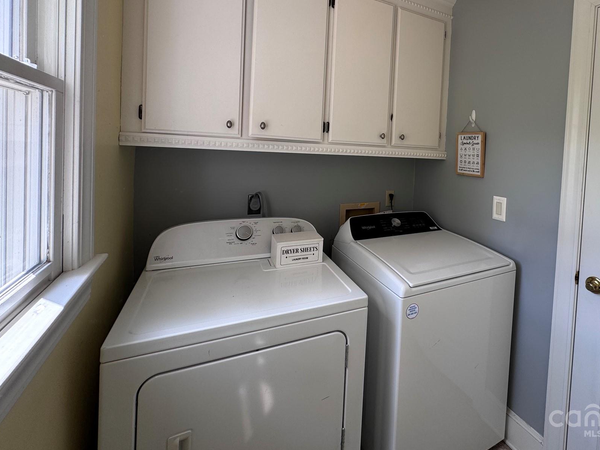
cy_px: 162
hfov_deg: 86.0
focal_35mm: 18
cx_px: 376
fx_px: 312
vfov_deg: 70.2
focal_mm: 2.22
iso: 64
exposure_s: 1/99
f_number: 2.2
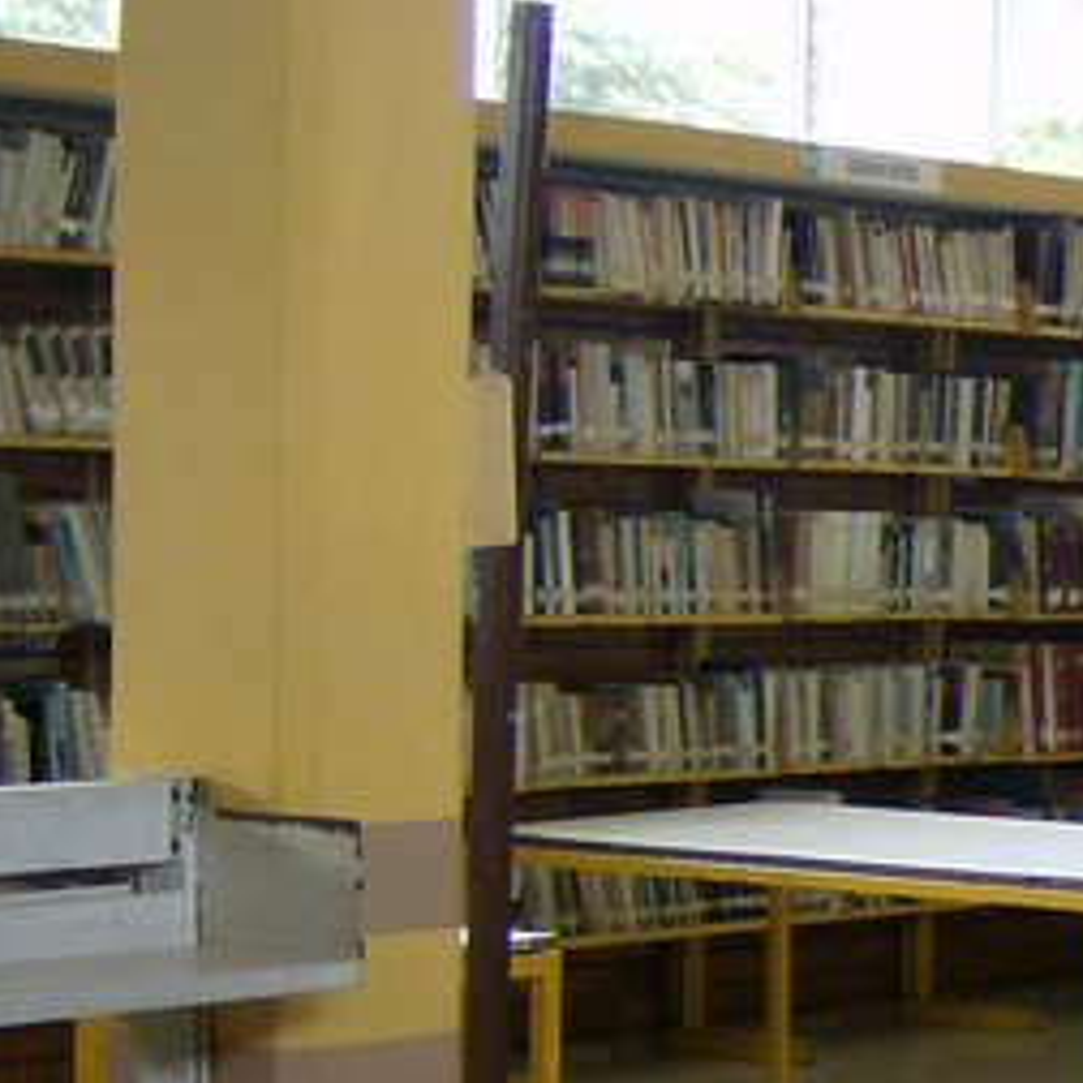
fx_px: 4602
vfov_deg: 13.3
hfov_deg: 12.1
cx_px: 2089
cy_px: 911
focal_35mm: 130
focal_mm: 6
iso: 100
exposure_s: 1/65.9
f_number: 2.8
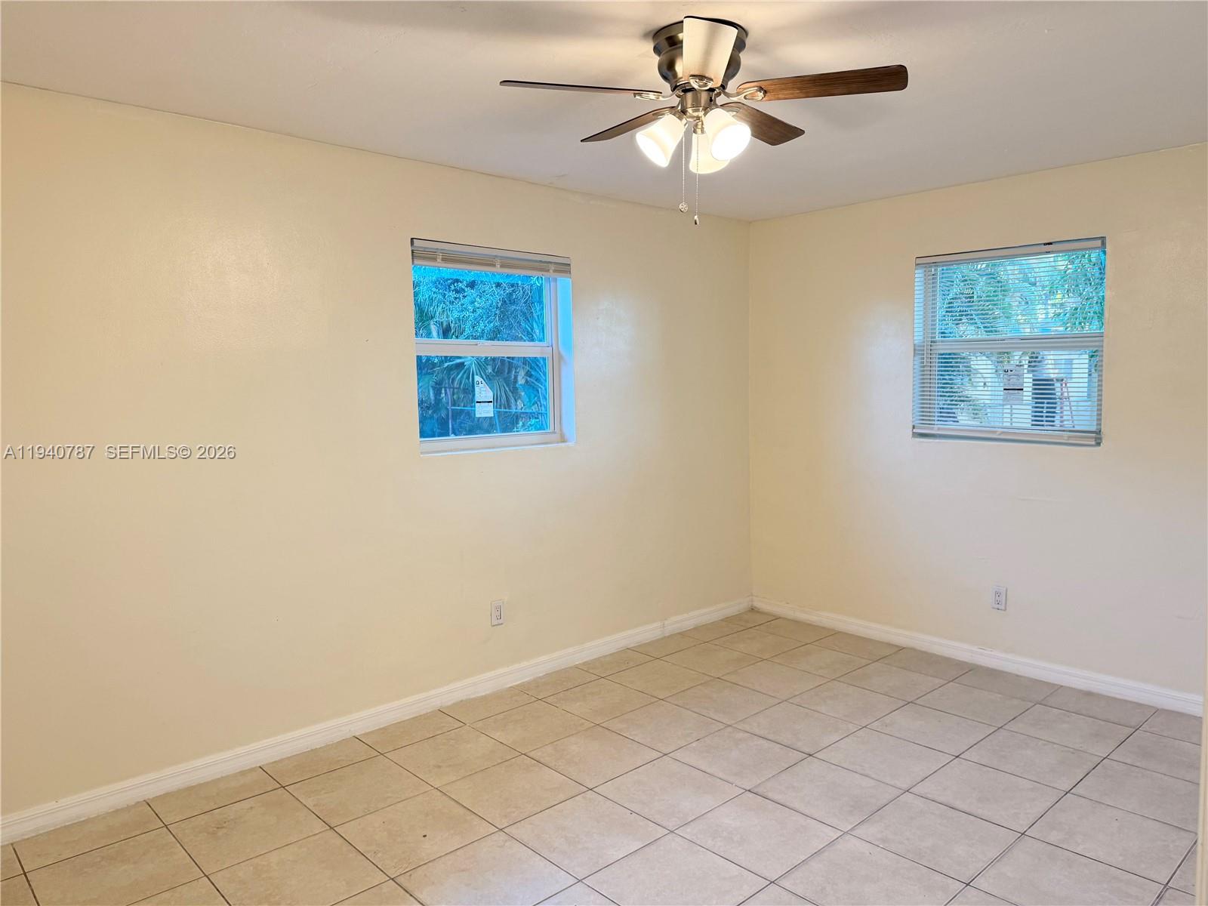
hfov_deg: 71.6
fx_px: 838
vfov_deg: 56.8
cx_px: 604
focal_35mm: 24
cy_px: 453
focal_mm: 6.76
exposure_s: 1/120
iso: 125
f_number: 1.78
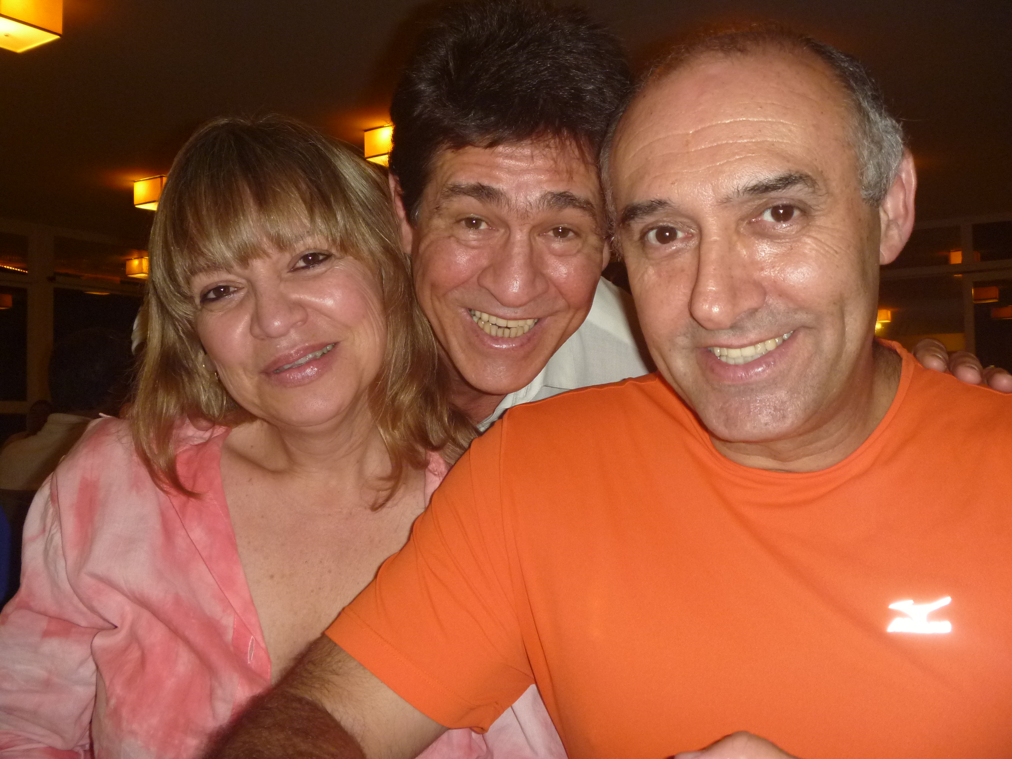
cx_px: 506
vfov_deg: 40.7
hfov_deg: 52.6
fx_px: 1023
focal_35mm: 35
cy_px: 380
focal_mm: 6.3
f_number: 3.5
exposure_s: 1/30
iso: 250
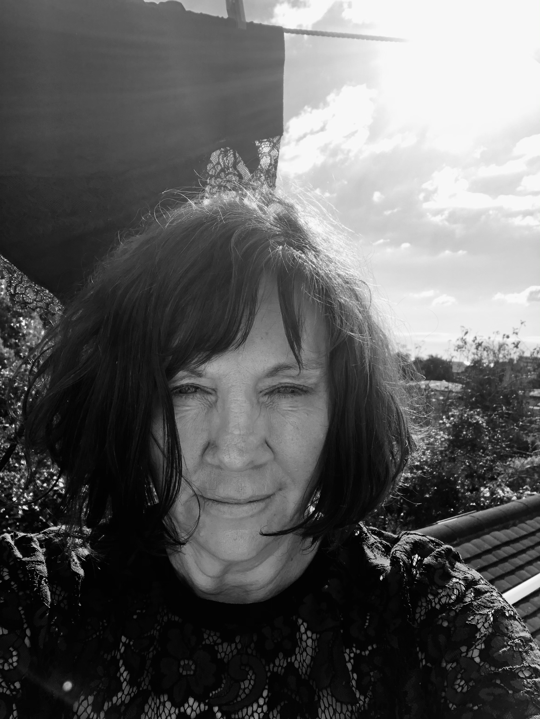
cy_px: 360
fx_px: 665
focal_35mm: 32
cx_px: 270
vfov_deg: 56.8
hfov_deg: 44.2
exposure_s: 1/588
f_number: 2.2
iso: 20
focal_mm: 2.87
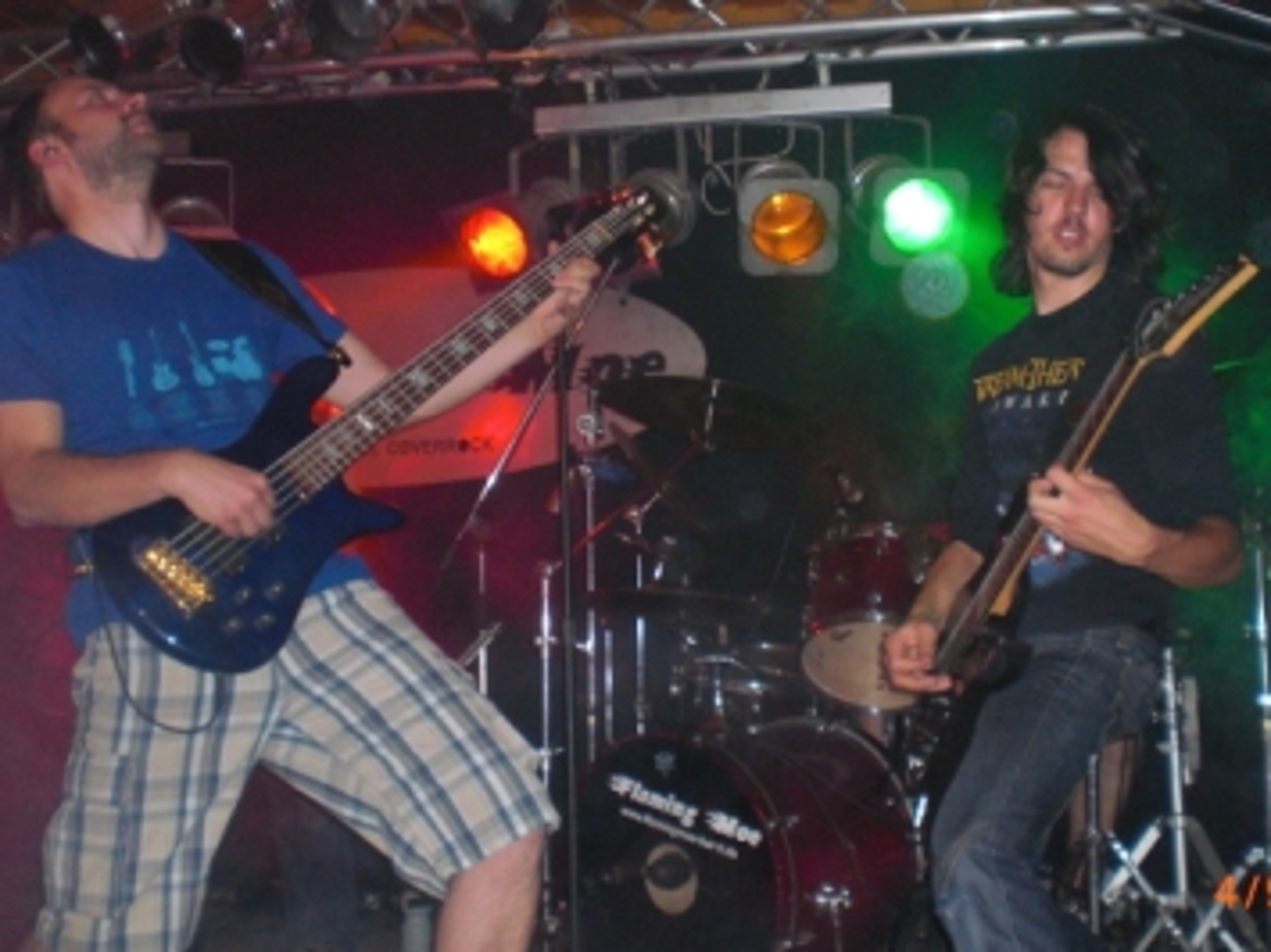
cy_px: 415
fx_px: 1762
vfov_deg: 30.2
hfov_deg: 39.6
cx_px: 712
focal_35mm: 48
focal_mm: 6.3
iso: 200
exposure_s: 1/60
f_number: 3.1
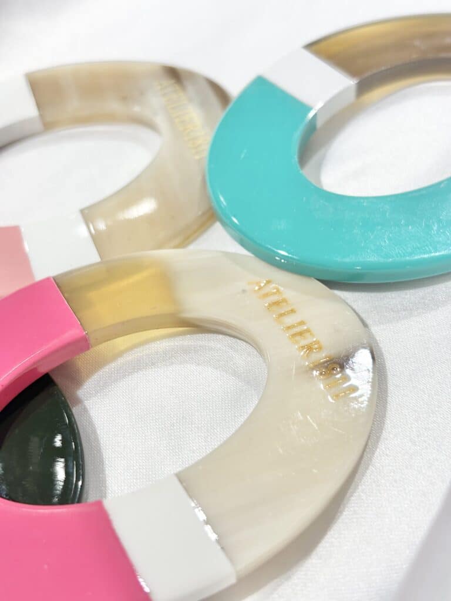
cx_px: 226
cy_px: 300
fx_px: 903
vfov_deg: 36.8
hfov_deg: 28.0
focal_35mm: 52
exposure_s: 1/117
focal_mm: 5.96
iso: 25
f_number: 1.6
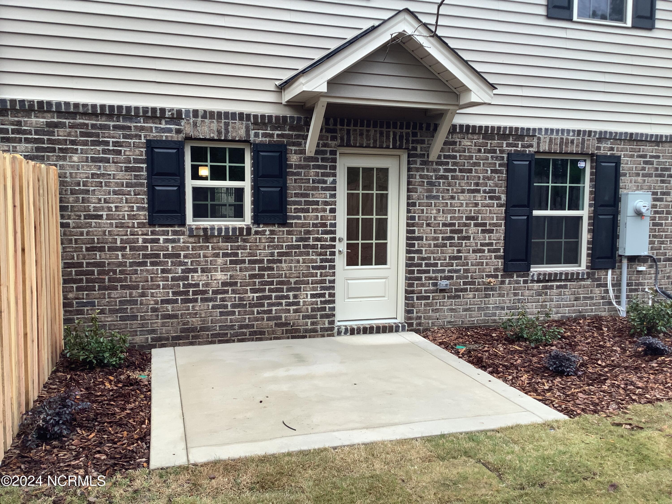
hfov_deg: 58.4
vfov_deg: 45.4
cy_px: 252
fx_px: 602
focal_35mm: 31
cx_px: 336
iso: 25
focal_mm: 3.3
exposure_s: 1/103
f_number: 2.4
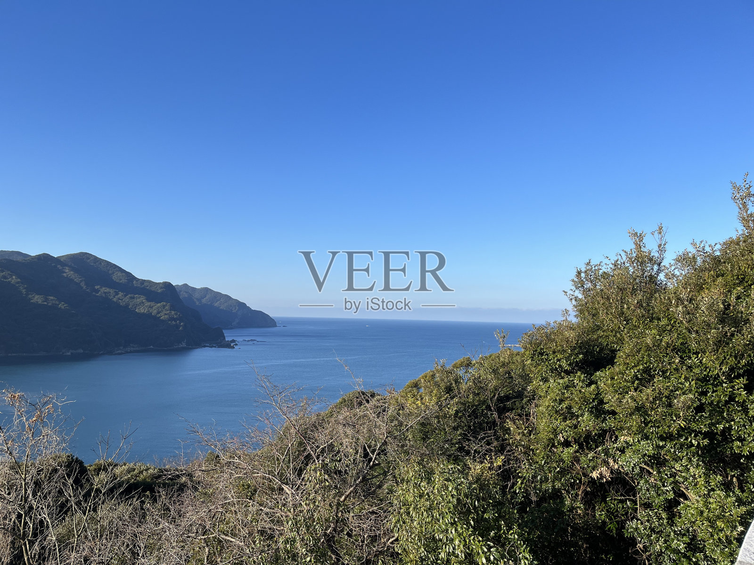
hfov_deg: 67.3
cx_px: 377
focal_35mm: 26
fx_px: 566
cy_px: 282
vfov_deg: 53.1
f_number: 1.6
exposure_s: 1/2755
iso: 50
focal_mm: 5.1
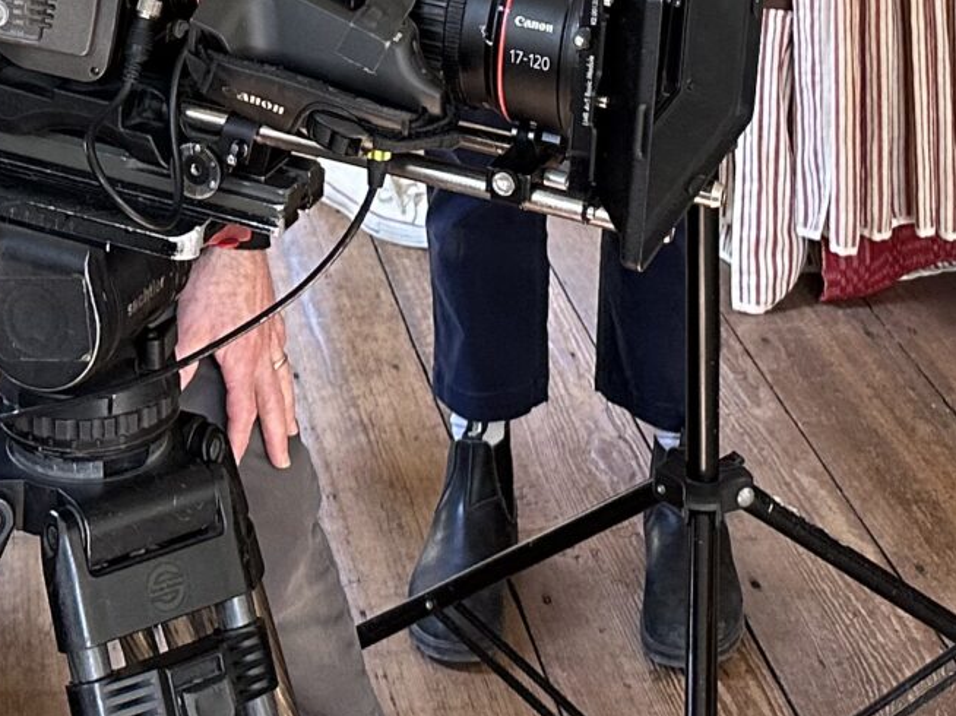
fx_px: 2595
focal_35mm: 94
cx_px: 284
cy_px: -541
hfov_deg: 20.8
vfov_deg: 14.1
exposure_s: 1/121
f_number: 1.78
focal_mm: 6.86
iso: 200
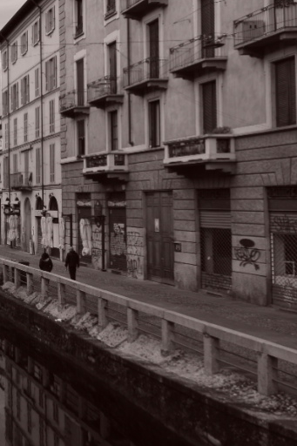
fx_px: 706
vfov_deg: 34.9
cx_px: -221
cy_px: 179
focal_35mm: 57
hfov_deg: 18.9
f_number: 8
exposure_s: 1/160
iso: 100
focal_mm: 12
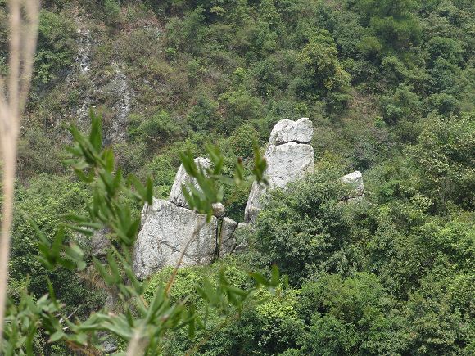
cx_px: 238
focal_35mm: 128
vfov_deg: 11.6
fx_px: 1756
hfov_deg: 15.4
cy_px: 178
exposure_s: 1/350
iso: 80
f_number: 5.4
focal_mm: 28.5
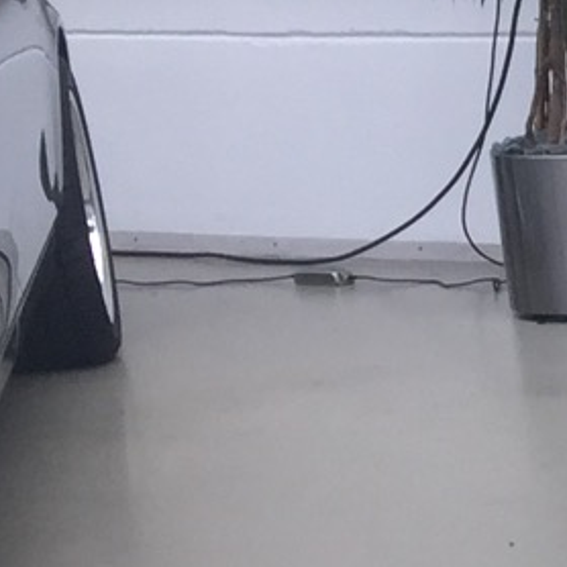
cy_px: 651
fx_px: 3502
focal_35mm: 189
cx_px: 1809
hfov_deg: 7.8
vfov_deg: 9.2
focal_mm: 4.15
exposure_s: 1/229
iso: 32
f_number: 2.2
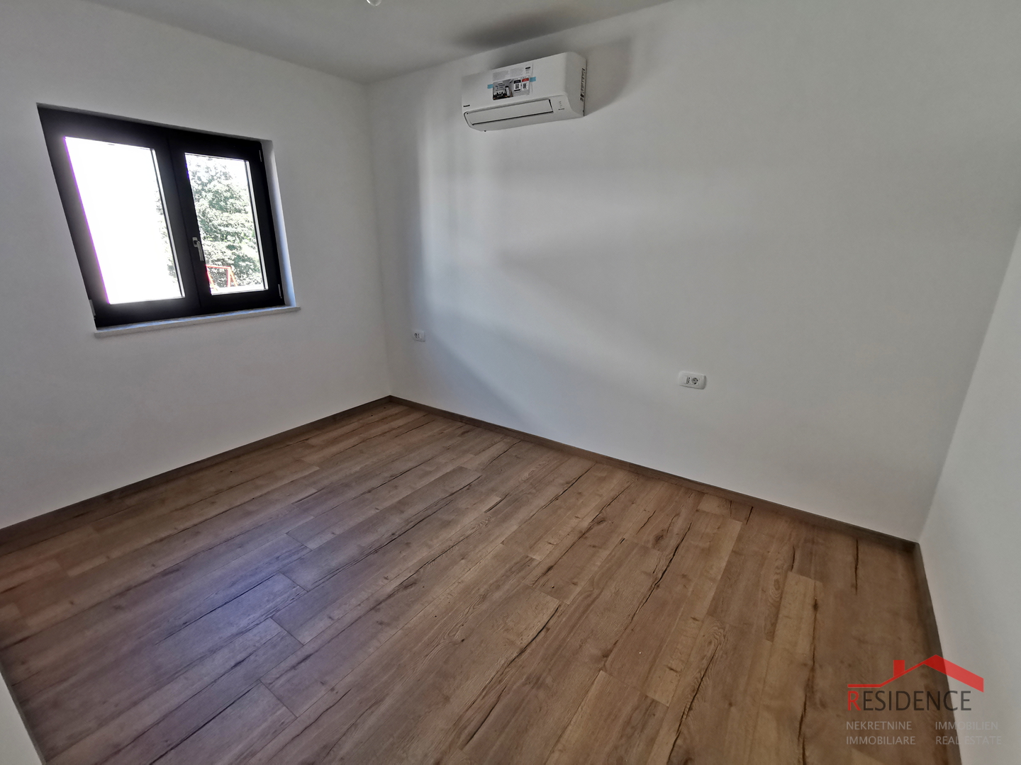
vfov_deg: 78.1
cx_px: 510
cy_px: 382
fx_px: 472
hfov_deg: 94.5
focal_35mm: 16
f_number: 2.2
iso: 100
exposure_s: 1/60
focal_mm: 2.35
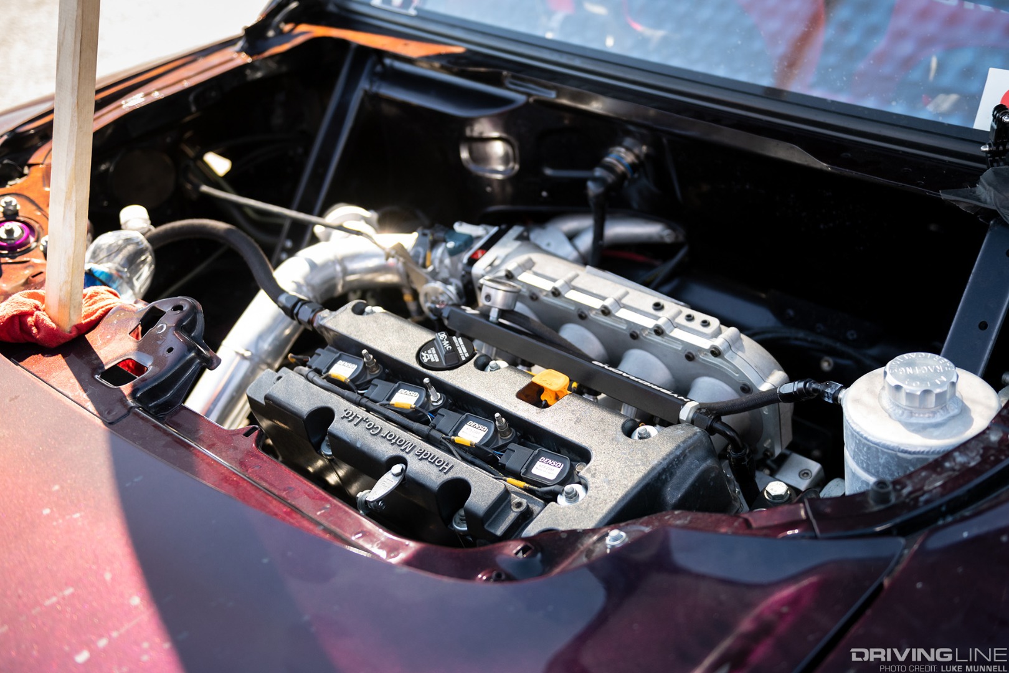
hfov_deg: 50.7
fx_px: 1065
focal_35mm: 38
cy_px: 336
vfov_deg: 35.1
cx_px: 504
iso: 640
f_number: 2.8
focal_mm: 38
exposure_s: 1/250
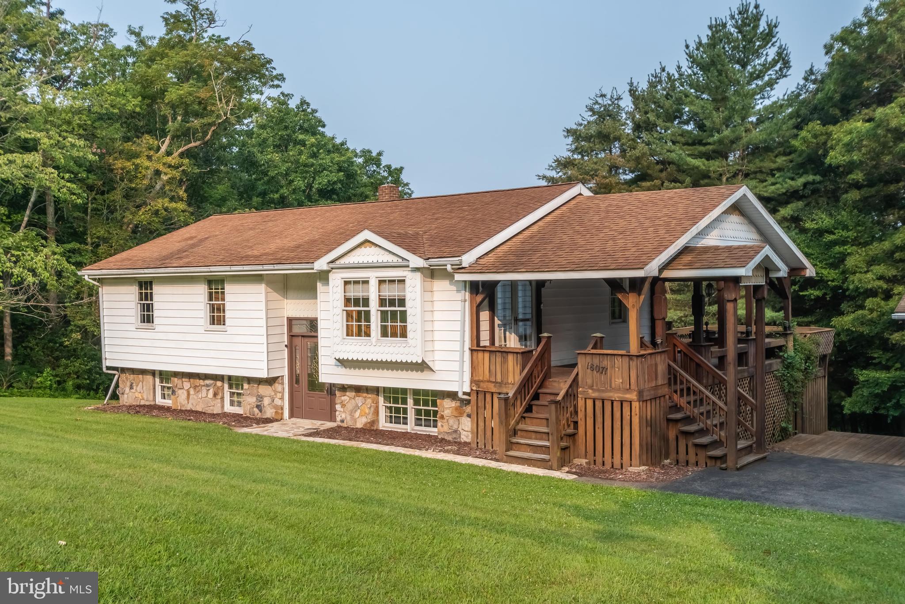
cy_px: 302
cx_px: 452
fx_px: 905
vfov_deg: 36.9
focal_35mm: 36
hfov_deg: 53.1
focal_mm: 24
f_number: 9
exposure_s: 1/320
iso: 320
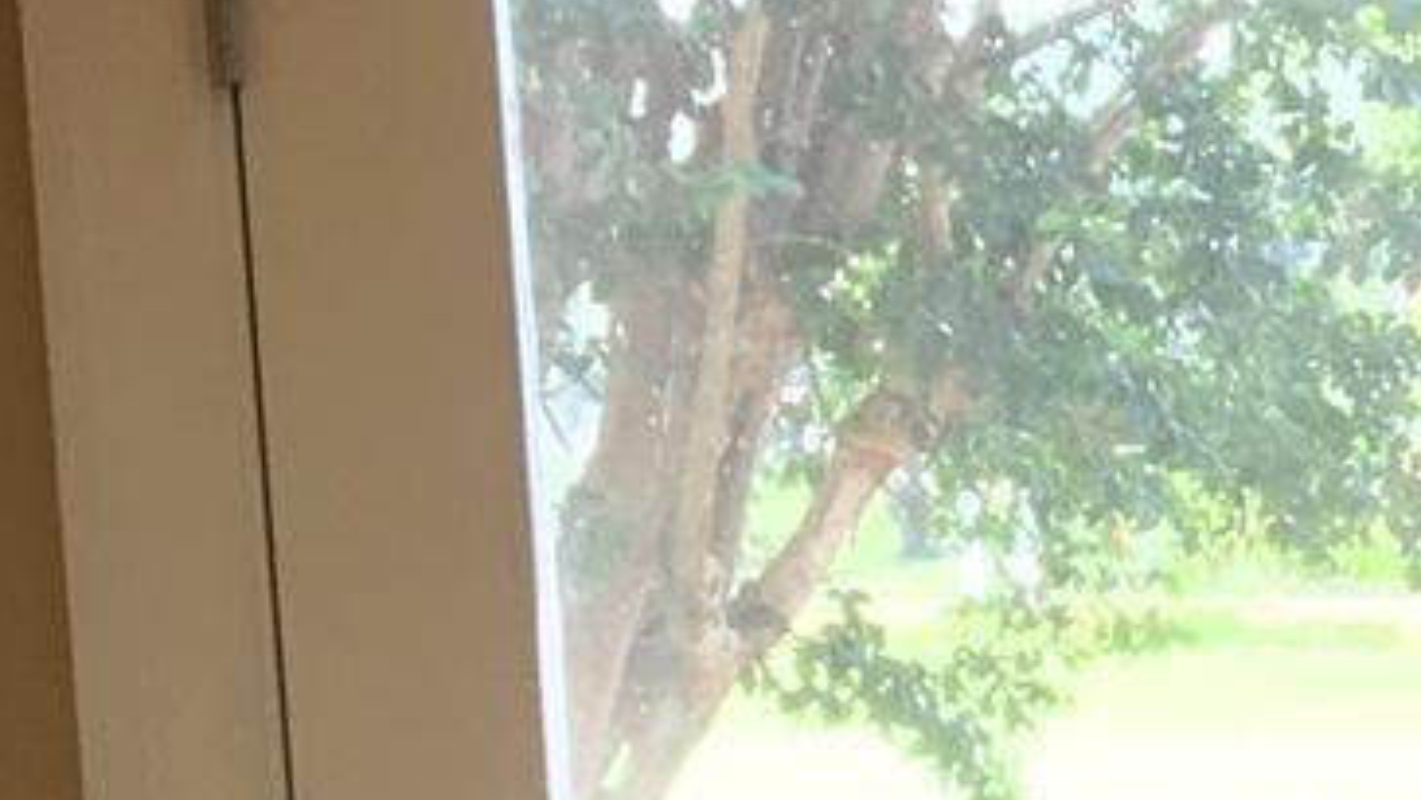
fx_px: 6596
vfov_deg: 6.8
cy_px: 1233
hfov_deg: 10.5
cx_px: 3482
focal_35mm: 175
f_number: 2.2
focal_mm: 4.15
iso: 25
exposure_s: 1/30
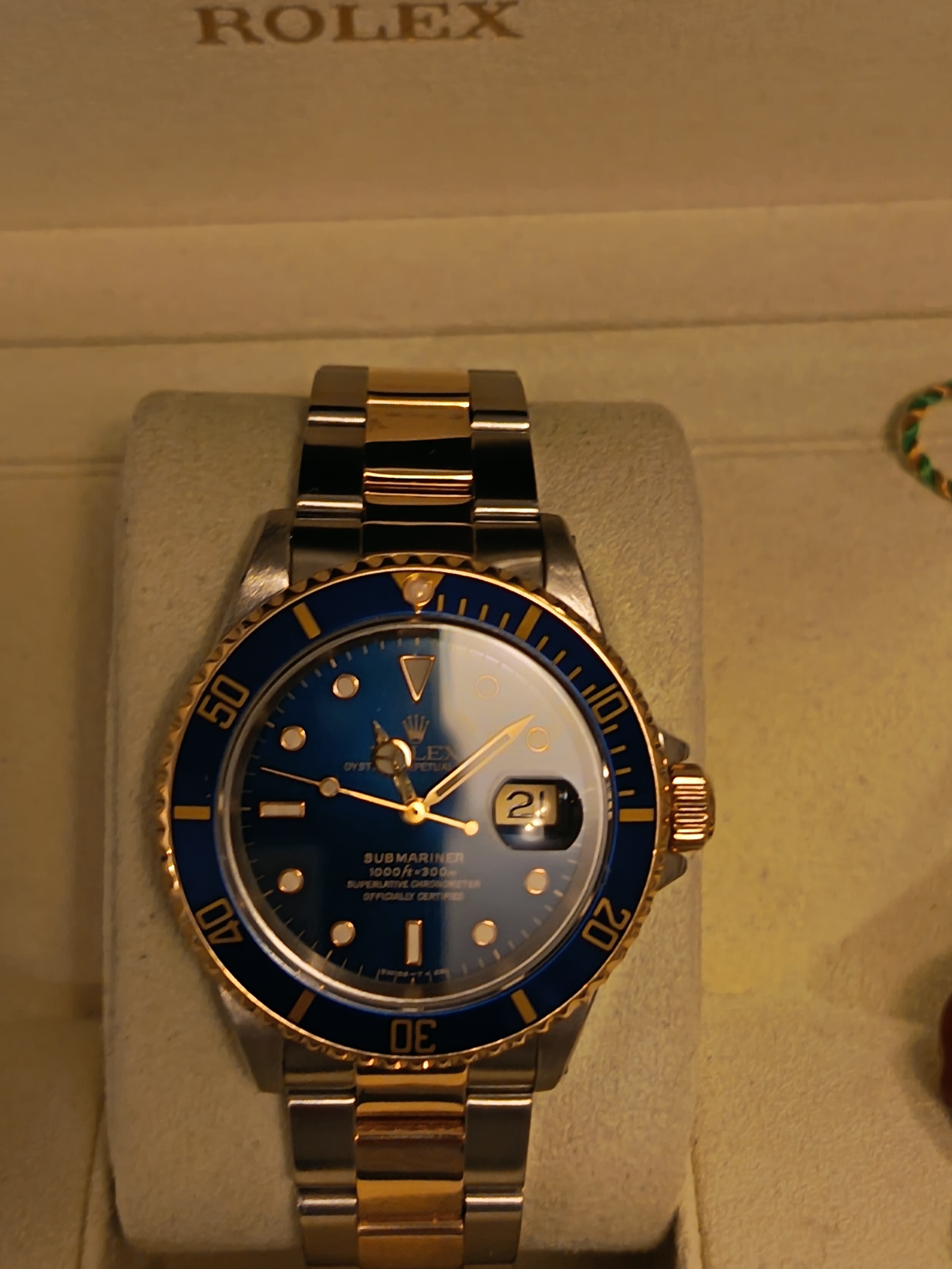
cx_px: 476
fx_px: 2090
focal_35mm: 57
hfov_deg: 25.7
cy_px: 634
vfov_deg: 33.8
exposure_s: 1/30
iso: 976
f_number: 1.75
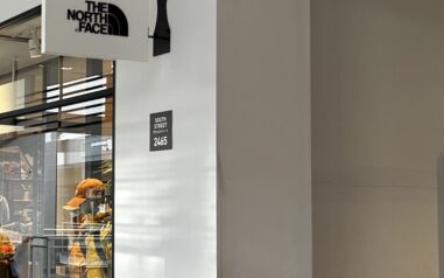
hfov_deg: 26.6
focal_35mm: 74
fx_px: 895
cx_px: 19
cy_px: 128
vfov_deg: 17.6
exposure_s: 1/121
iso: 40
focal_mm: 5.7
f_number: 1.5
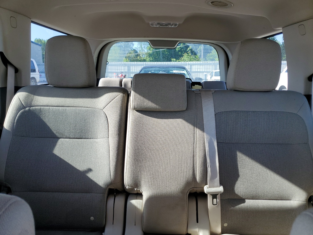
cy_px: 118
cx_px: 156
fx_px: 235
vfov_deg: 53.1
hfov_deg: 67.3
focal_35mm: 26
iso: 50
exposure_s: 1/179
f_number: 1.5
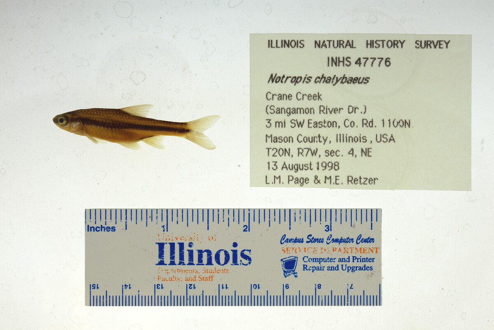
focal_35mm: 60
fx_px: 824
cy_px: 165
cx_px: 247
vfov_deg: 22.6
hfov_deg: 33.4
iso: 100
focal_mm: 60
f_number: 10
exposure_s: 1/200
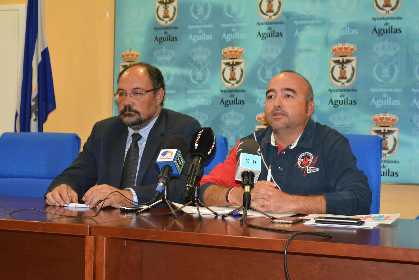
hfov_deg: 28.1
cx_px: 210
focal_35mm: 72
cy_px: 140
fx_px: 839
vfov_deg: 19.0
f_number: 5.3
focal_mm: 48
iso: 1600
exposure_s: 1/60
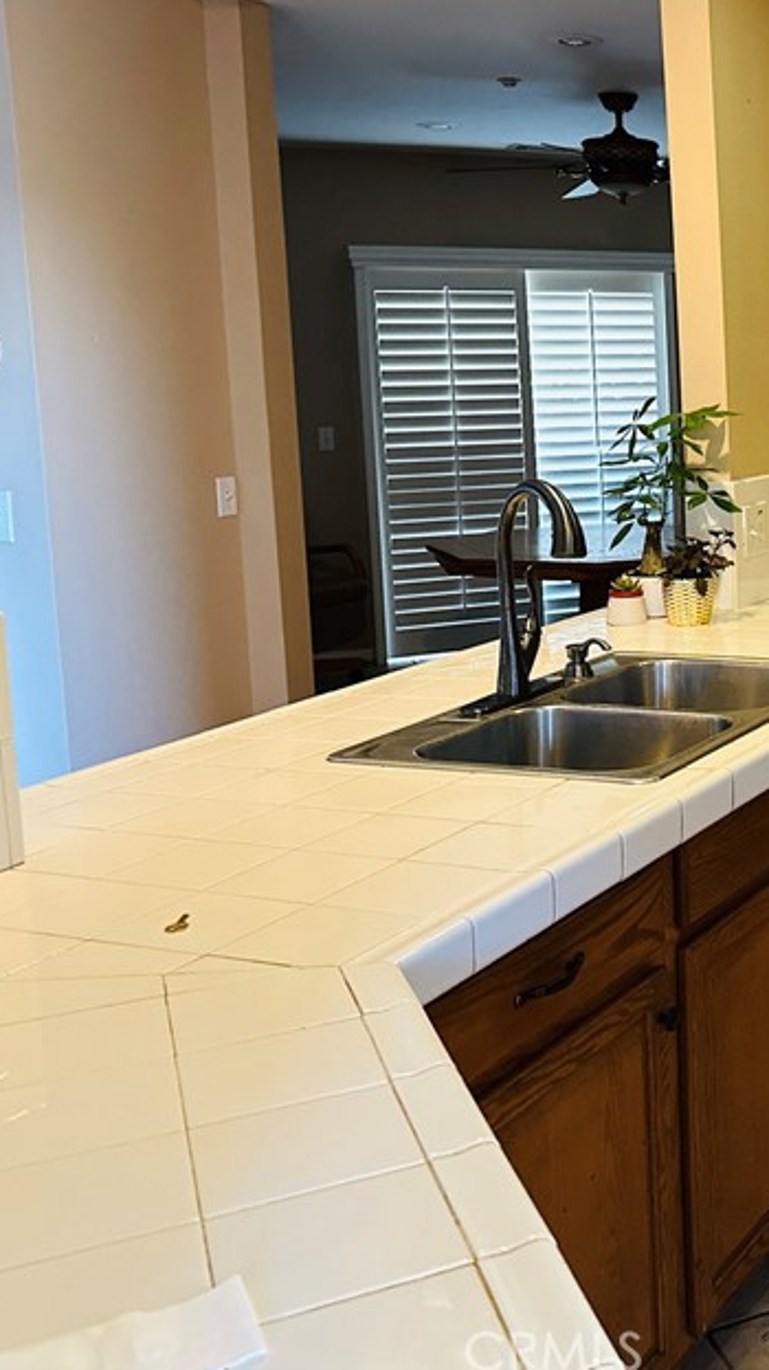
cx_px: 956
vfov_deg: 47.1
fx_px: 1560
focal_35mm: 43
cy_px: 539
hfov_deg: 24.7
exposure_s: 1/60
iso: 640
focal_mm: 6.86
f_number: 1.78
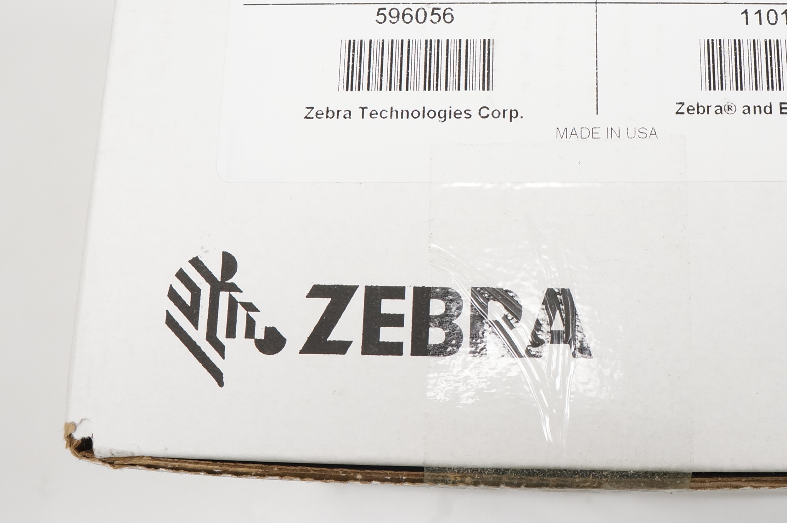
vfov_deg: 23.8
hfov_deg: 34.9
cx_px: 592
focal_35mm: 56
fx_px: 1223
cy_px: 108
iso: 800
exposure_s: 1/100
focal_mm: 19
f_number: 7.1
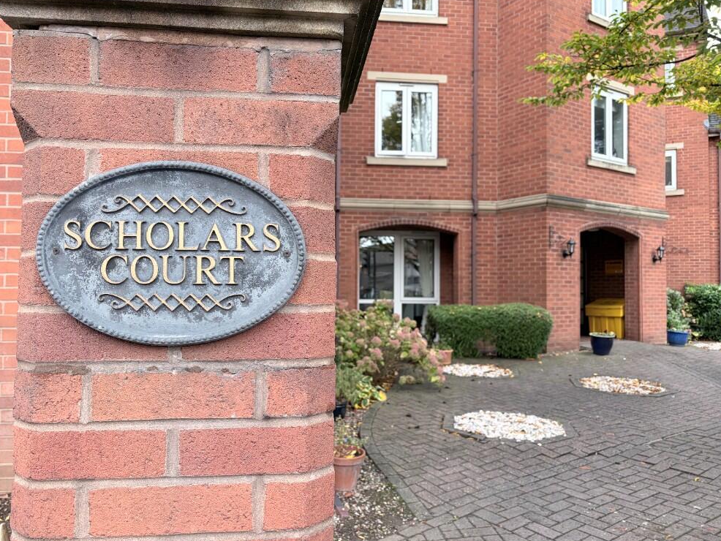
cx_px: 357
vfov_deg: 51.4
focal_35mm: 27
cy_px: 270
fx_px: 563
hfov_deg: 65.3
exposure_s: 1/122
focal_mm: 5.96
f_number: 1.6
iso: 50
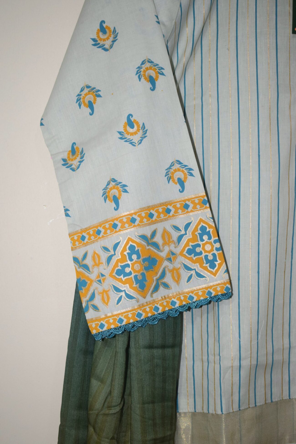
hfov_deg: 23.8
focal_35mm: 57
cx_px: 148
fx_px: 703
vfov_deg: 35.1
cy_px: 222
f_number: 5
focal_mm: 38
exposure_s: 1/100
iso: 720
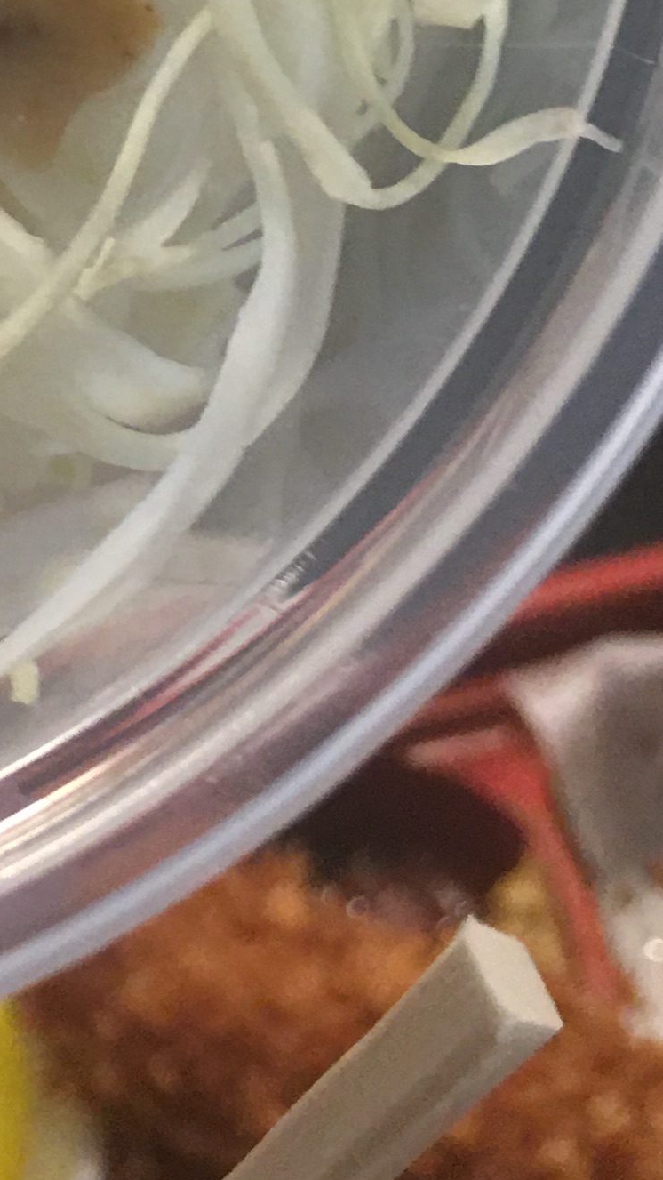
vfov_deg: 20.8
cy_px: -229
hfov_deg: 11.7
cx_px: -517
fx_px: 3002
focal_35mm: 96
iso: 50
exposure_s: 1/15
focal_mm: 4.15
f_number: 2.2
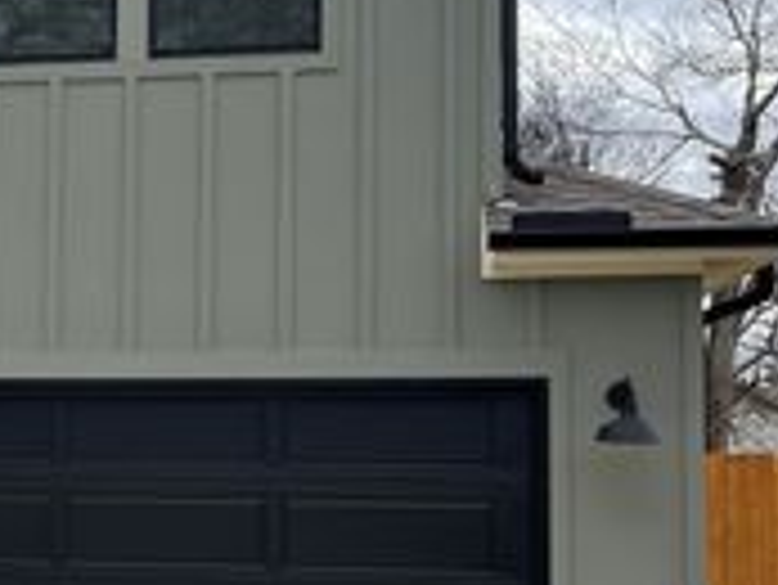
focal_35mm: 75
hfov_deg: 24.7
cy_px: 344
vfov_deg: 19.6
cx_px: -13
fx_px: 1687
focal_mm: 5.1
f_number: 1.6
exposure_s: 1/1212
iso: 50
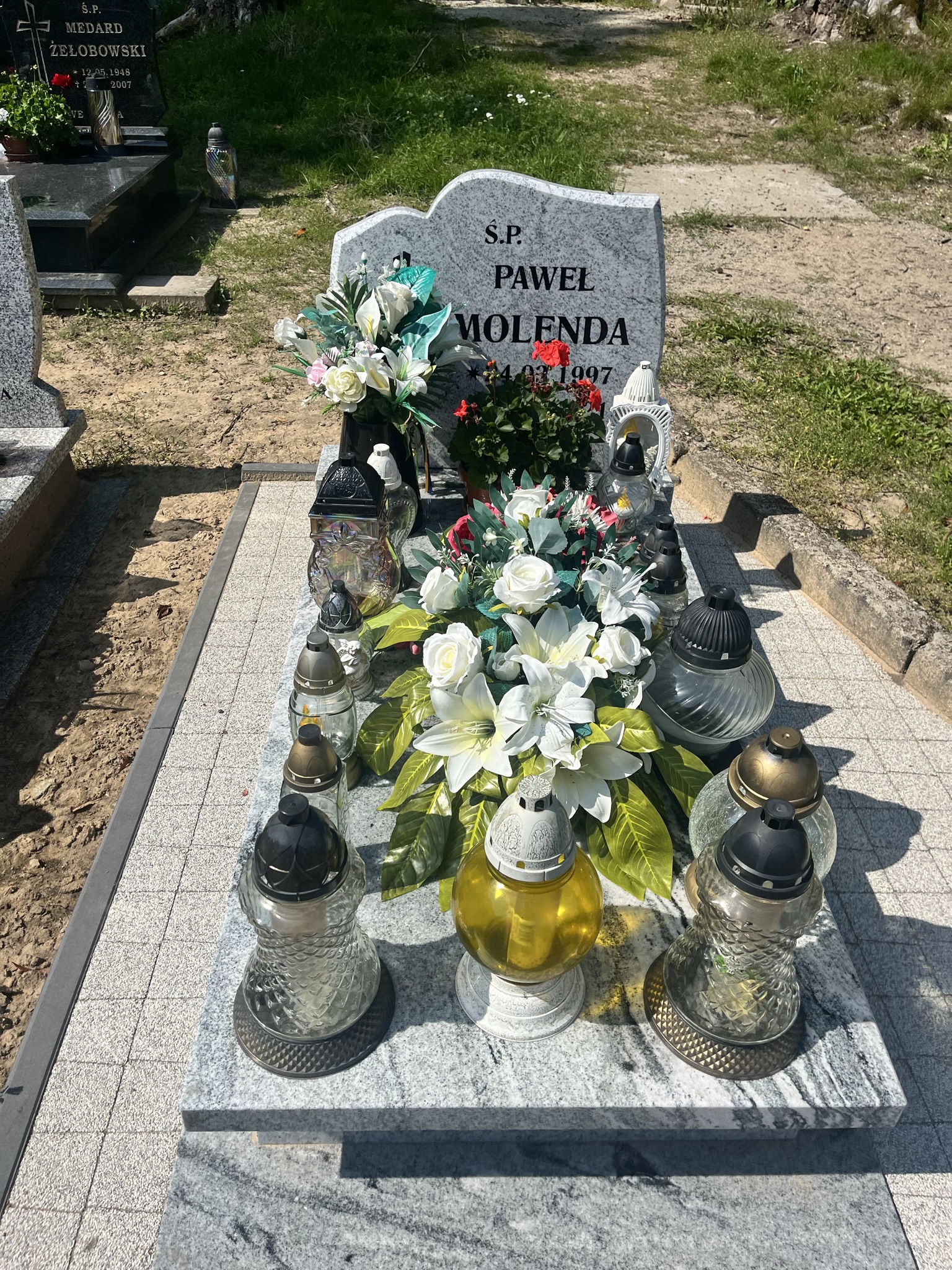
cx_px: 476
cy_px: 635
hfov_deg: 53.1
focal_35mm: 26
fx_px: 953
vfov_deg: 67.3
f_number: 1.6
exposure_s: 1/4854
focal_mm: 5.1
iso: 50
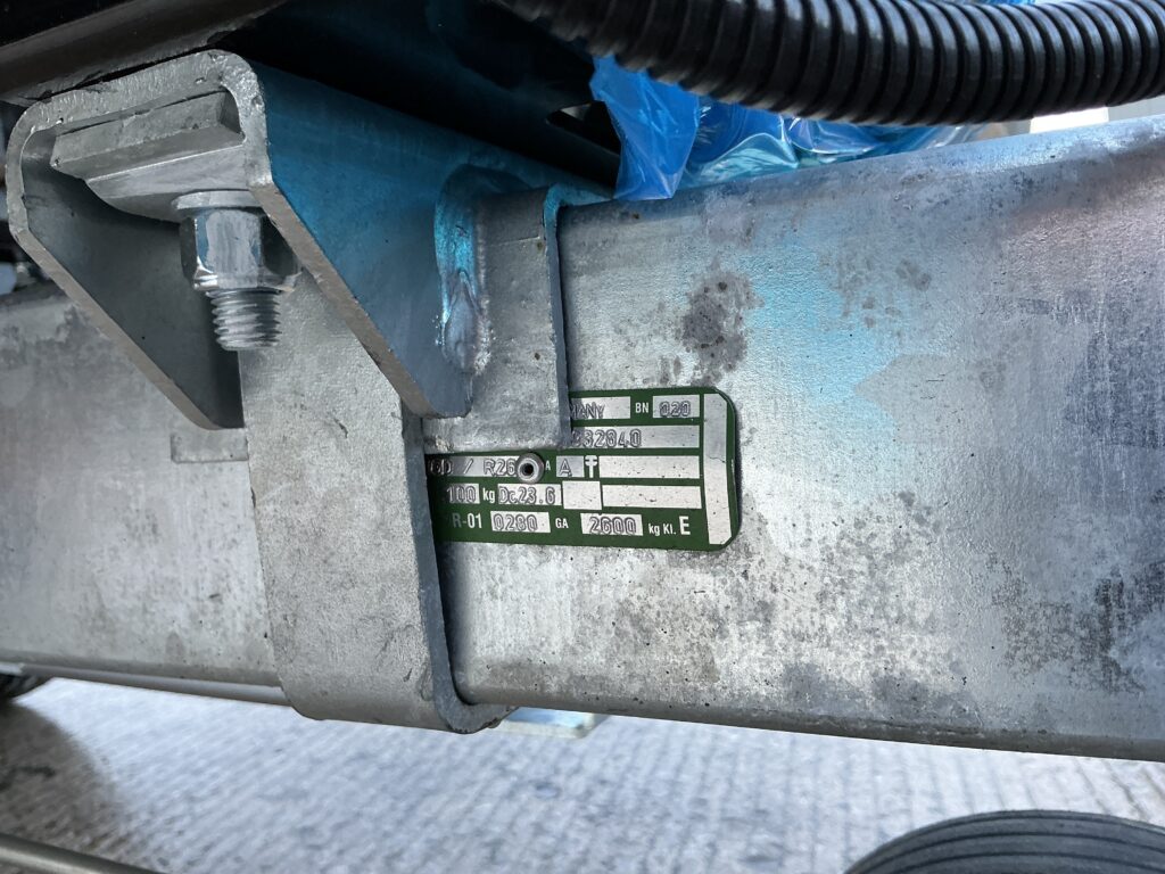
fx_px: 942
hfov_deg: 63.4
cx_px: 582
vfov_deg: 49.7
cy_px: 437
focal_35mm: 28
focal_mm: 3
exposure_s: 1/122
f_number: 1.8
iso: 64
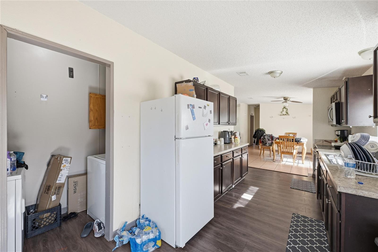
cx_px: 189
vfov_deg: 81.2
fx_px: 147
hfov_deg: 104.3
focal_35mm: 14
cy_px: 126
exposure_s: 1/1250
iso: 400
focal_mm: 14
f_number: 8
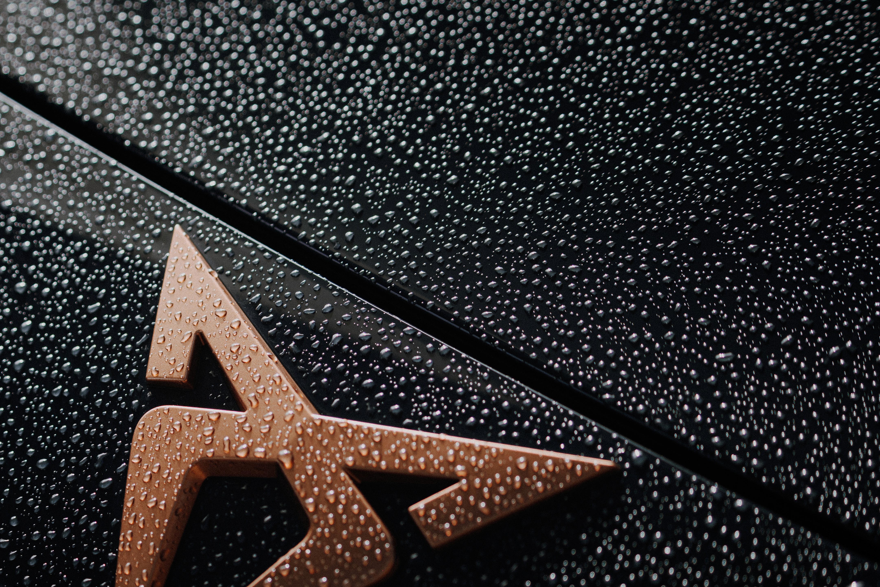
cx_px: 313
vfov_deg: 10.7
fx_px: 3129
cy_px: 461
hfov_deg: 16.0
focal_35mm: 128
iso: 100
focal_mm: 80
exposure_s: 1/500
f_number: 4
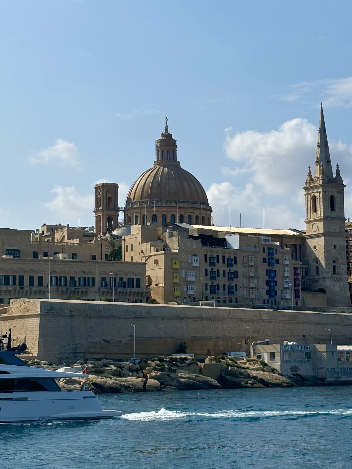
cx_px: 171
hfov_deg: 16.2
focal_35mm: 91
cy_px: 200
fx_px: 1234
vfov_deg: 21.5
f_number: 1.6
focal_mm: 5.96
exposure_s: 1/6711
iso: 40
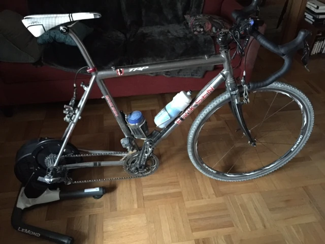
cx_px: 162
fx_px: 272
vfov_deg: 48.2
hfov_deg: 61.7
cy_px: 122
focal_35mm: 29
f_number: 2.2
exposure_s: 1/4
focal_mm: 4.15
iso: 500
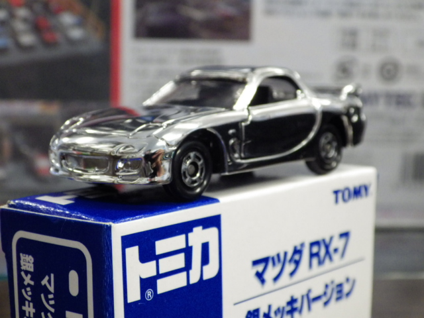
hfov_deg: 27.4
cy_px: 159
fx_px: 870
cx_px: 212
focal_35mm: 71
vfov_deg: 20.7
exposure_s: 1/30
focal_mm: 12.8
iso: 800
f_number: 4.2
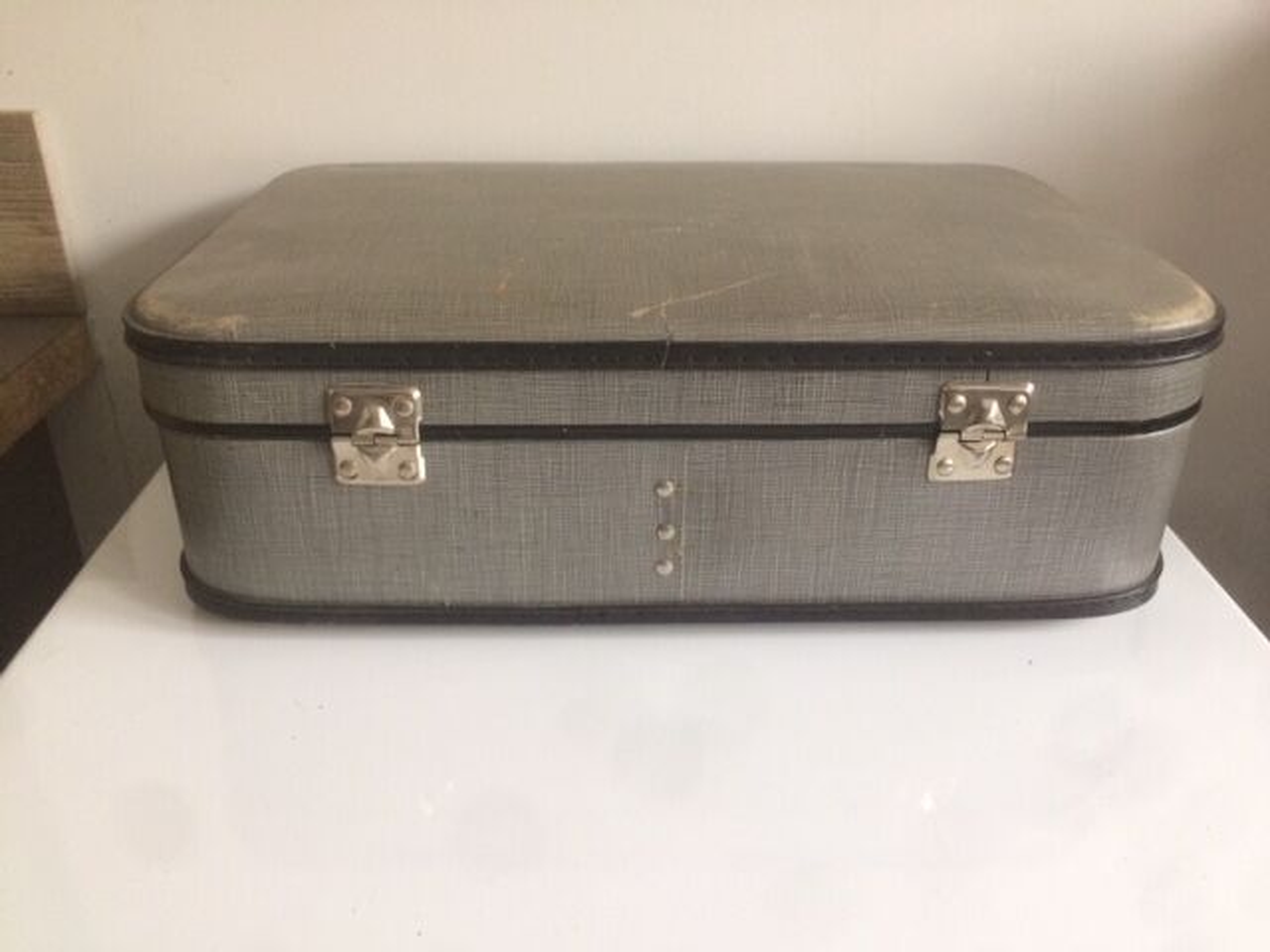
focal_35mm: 29
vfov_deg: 48.2
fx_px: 1064
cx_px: 635
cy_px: 476
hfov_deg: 61.7
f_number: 2.2
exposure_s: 1/33
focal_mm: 4.15
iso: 80
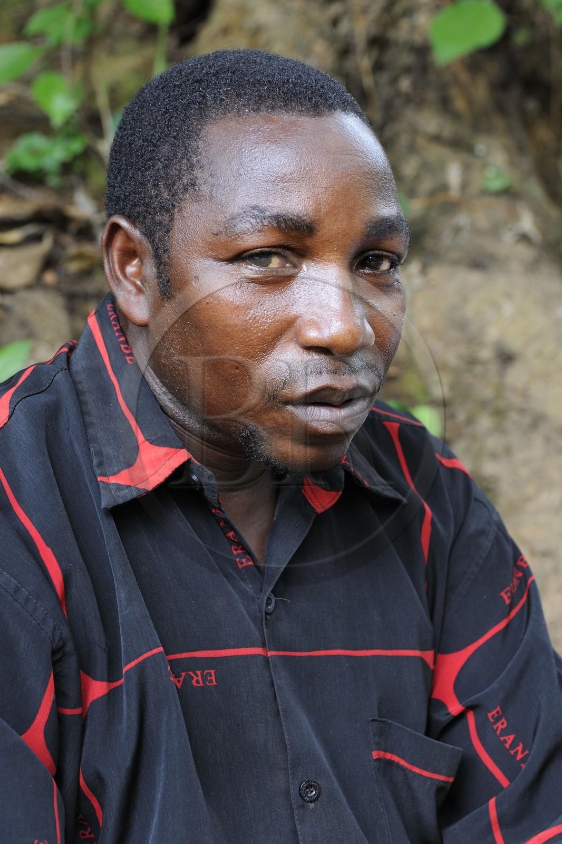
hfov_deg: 19.4
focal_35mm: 70
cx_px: 281
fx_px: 1640
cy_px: 422
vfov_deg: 28.8
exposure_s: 1/50
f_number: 5.6
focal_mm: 70
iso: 800
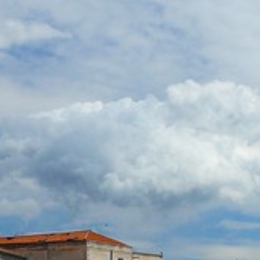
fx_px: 1156
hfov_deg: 12.5
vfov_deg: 12.5
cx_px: 333
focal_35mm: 136
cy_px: 330
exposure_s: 1/320
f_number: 5.6
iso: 100
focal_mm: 7.4
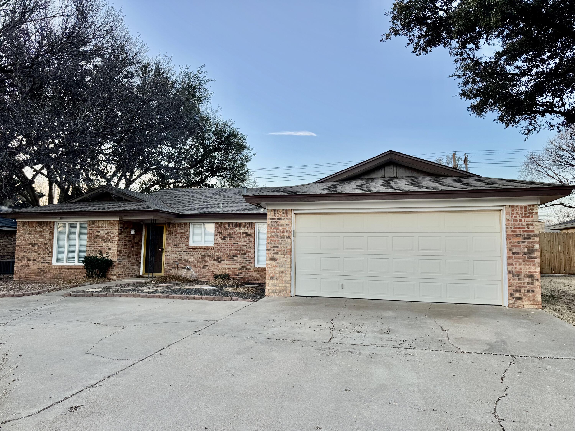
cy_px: 216
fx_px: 399
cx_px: 288
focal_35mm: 24
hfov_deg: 71.6
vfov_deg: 56.8
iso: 80
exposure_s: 1/340
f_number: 1.78
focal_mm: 6.76
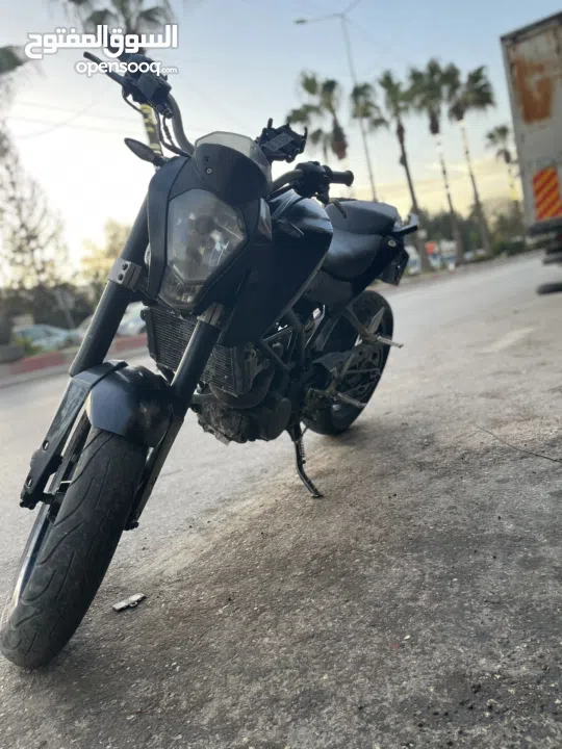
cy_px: 374
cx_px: 281
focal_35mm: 26
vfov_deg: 67.3
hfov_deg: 53.1
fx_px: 563
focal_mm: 4.2
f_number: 1.6
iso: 32
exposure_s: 1/164
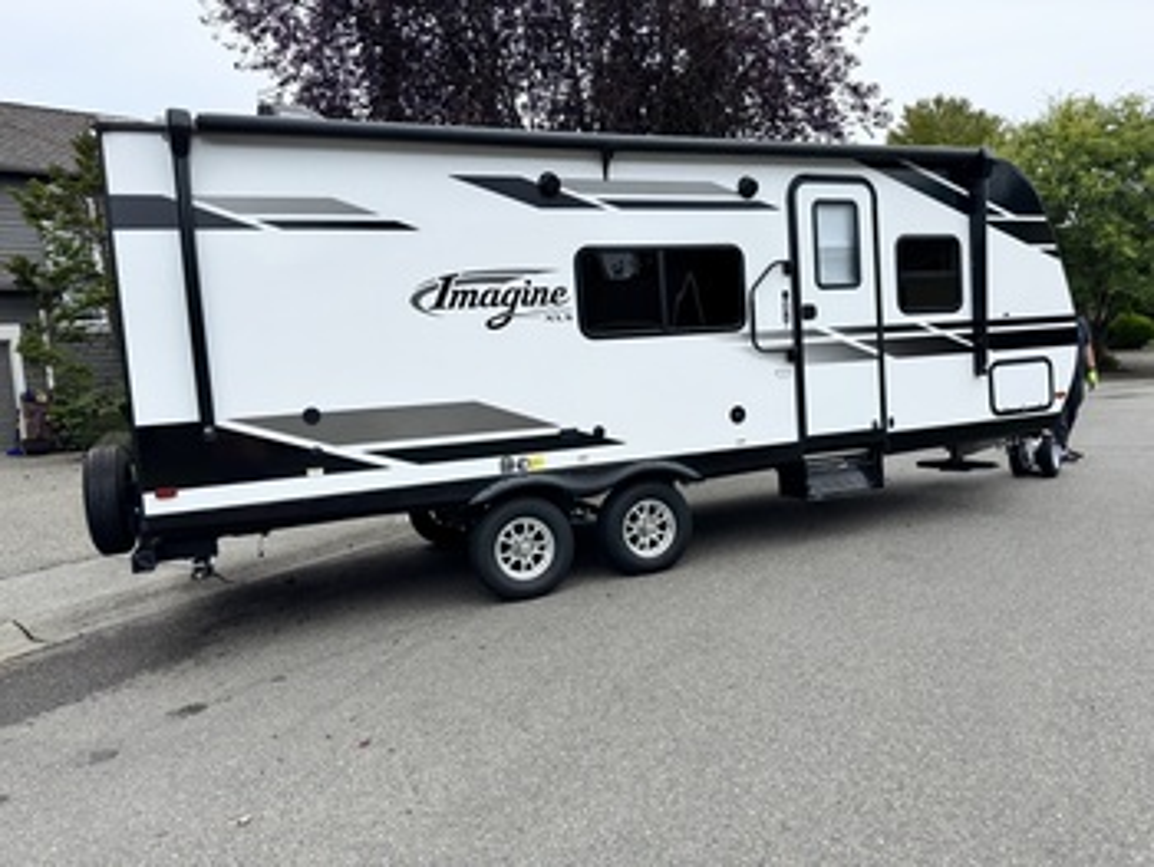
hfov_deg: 71.6
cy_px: 434
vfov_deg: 56.9
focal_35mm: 24
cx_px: 577
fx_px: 801
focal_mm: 6.76
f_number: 1.78
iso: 80
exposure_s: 1/1524
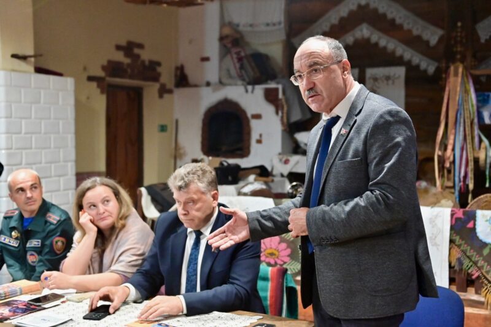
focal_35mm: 42
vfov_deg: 31.9
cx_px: 246
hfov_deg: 46.4
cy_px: 164
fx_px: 573
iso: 4000
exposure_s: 1/80
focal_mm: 42
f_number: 2.8
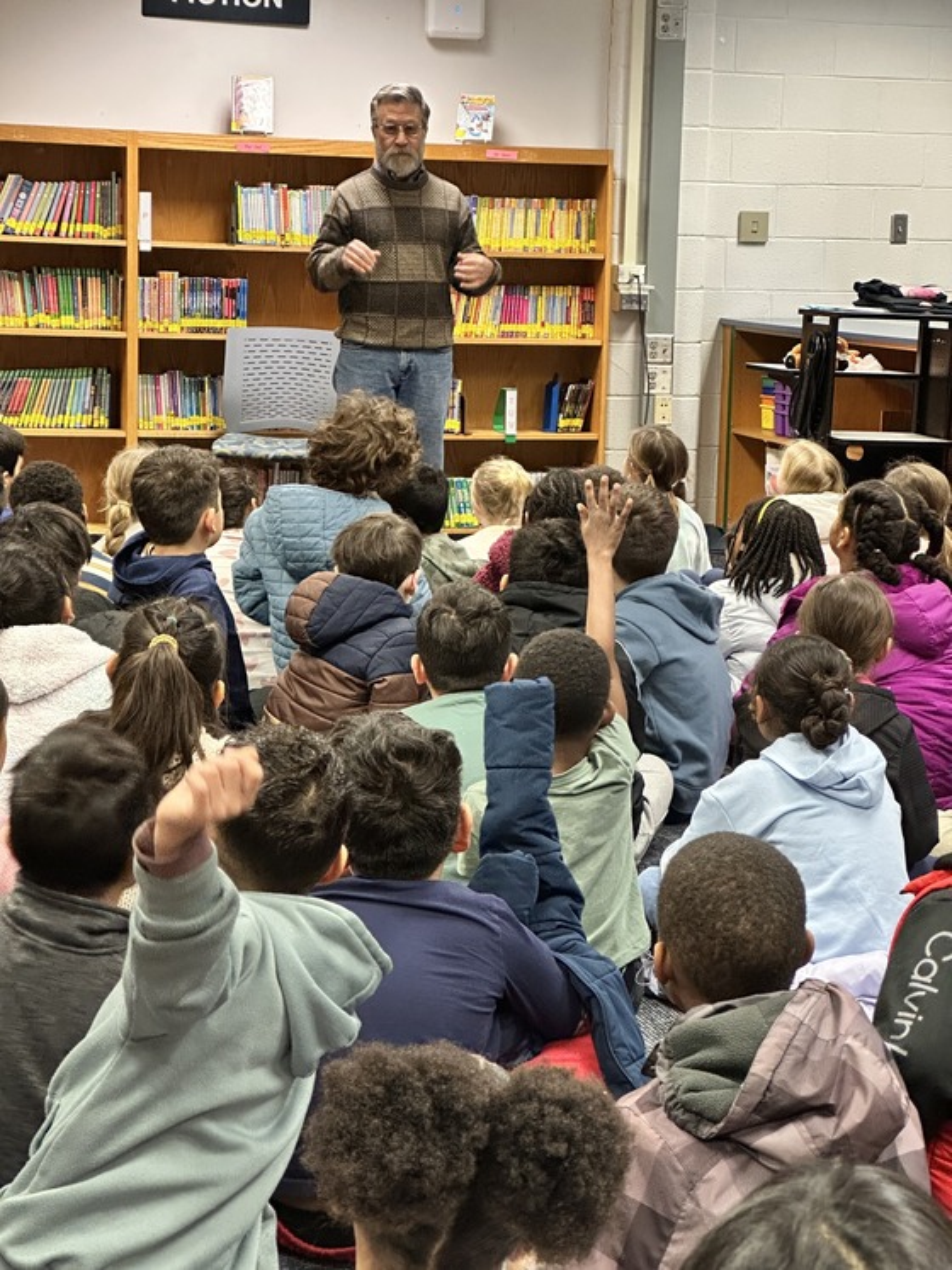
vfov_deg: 25.3
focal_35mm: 77
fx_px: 2824
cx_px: 476
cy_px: 635
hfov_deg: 19.1
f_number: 2.8
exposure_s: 1/60
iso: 500
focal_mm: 9
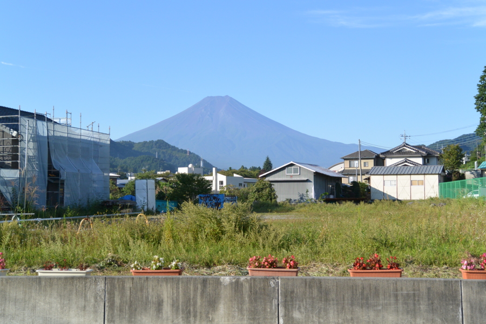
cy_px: 162
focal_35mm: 48
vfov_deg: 28.1
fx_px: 648
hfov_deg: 41.1
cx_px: 243
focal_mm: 18.1
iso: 160
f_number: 5.6
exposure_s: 1/500
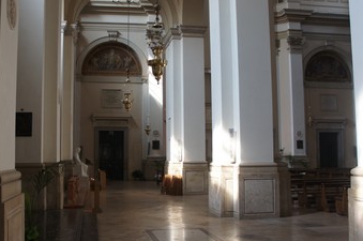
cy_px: 124
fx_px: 389
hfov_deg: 49.6
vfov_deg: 34.4
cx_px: 139
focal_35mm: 39
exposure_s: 1/40
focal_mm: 19
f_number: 3.5
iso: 200
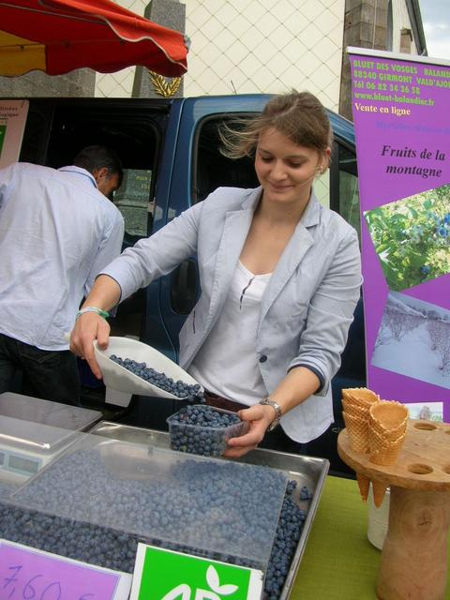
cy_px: 300
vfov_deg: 52.6
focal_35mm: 35
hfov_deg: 40.7
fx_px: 607
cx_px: 225
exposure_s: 1/306
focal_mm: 5.8
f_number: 2.8
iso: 50
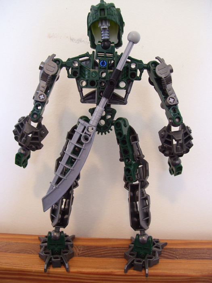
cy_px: 142
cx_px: 106
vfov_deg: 51.4
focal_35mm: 36
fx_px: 294
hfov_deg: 39.7
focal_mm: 6
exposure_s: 1/15
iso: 160
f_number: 2.7
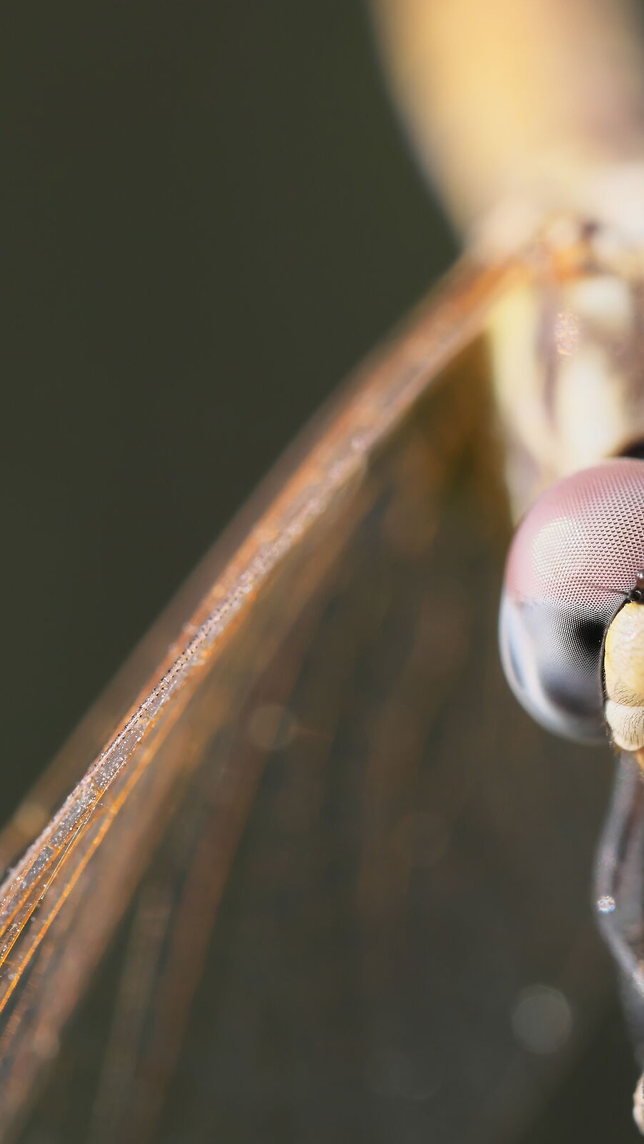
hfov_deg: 6.4
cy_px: 571
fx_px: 5736
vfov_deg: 11.4
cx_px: 676
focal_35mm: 189
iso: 400
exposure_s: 1/240
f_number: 8
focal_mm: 80
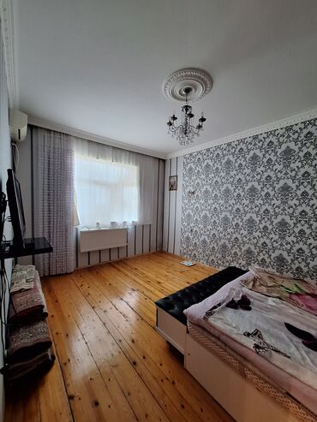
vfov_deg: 106.2
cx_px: 158
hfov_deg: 89.9
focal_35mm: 13
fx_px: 159
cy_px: 211
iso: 200
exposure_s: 1/33
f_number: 2.2
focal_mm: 1.74
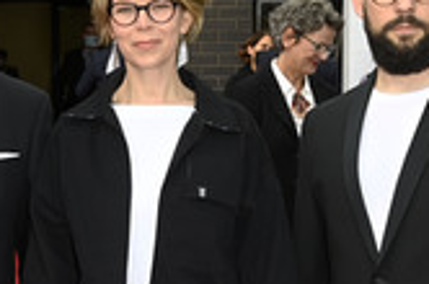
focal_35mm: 98
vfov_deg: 13.8
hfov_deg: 20.6
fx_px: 1166
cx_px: 74
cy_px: 235
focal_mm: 36
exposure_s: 1/200
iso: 400
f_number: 8
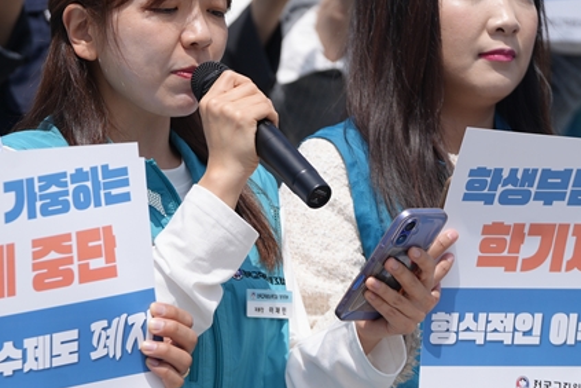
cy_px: 121
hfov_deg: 5.2
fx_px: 6439
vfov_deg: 3.4
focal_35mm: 399
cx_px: 126
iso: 100
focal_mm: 176
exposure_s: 1/1250
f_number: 4.5
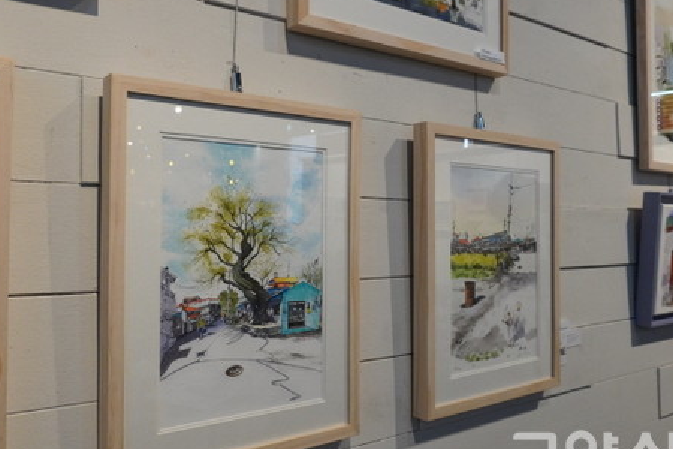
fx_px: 598
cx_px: 310
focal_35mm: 32
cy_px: 217
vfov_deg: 41.1
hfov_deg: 58.6
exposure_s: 1/100
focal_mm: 16
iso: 2500
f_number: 6.3
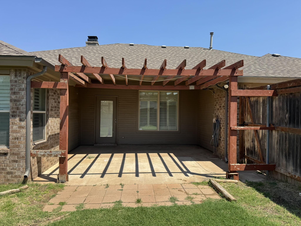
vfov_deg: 56.8
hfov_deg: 71.6
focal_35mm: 24
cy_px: 113
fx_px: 209
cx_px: 150
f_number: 1.78
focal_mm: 6.76
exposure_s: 1/4049
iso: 80
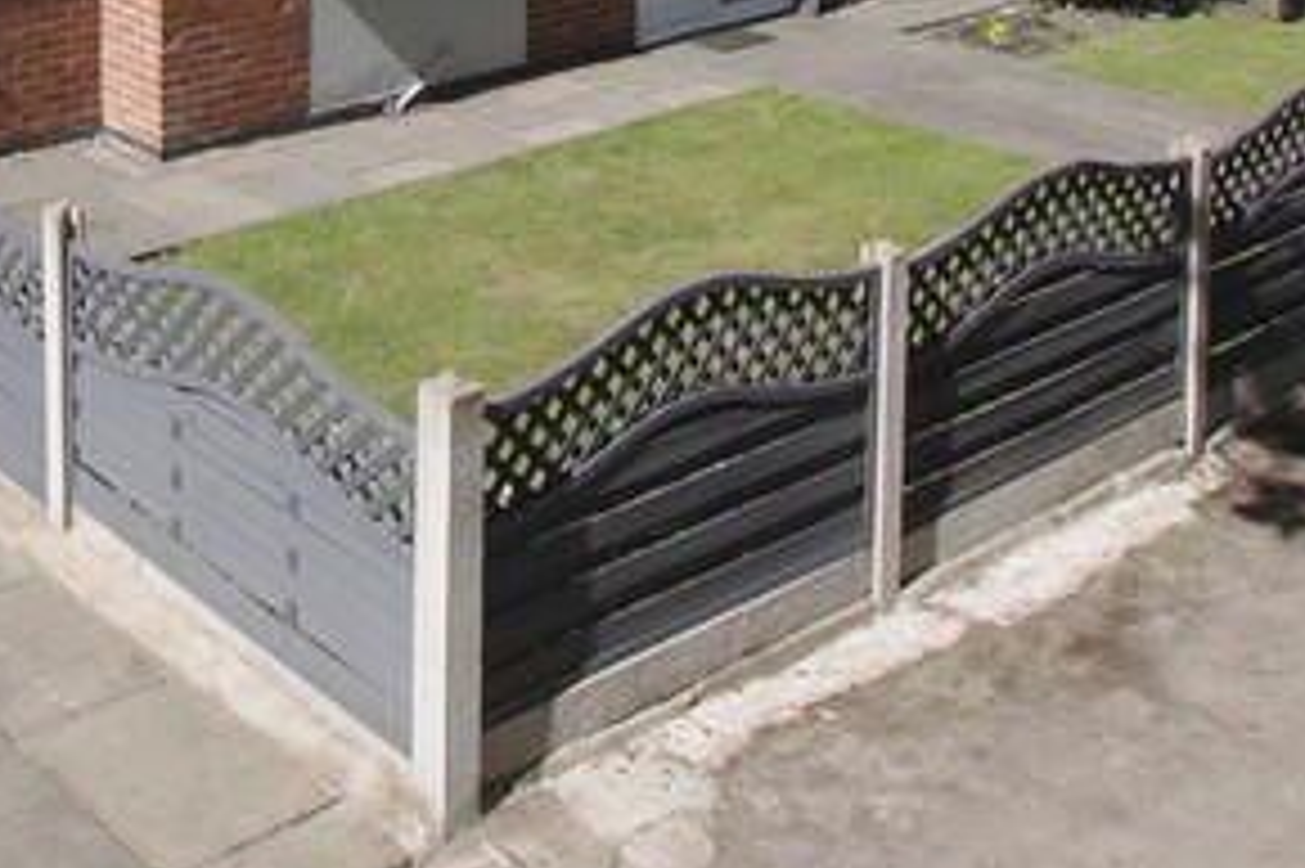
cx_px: 94
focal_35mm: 53
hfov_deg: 35.0
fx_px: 1920
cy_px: -497
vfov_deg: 20.9
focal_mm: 10
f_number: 7.1
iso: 200
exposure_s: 1/250
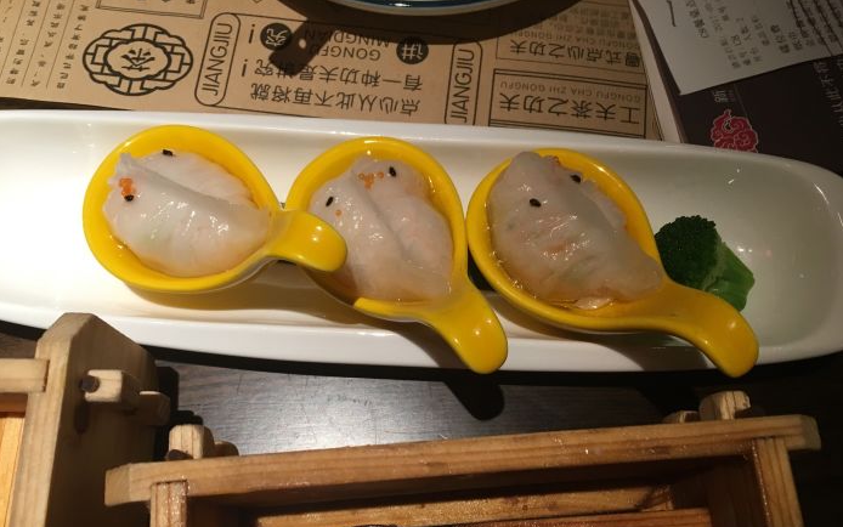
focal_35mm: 31
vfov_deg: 40.4
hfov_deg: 61.2
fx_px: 712
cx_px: 420
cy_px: 316
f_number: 2.2
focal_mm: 4.15
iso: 100
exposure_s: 1/33
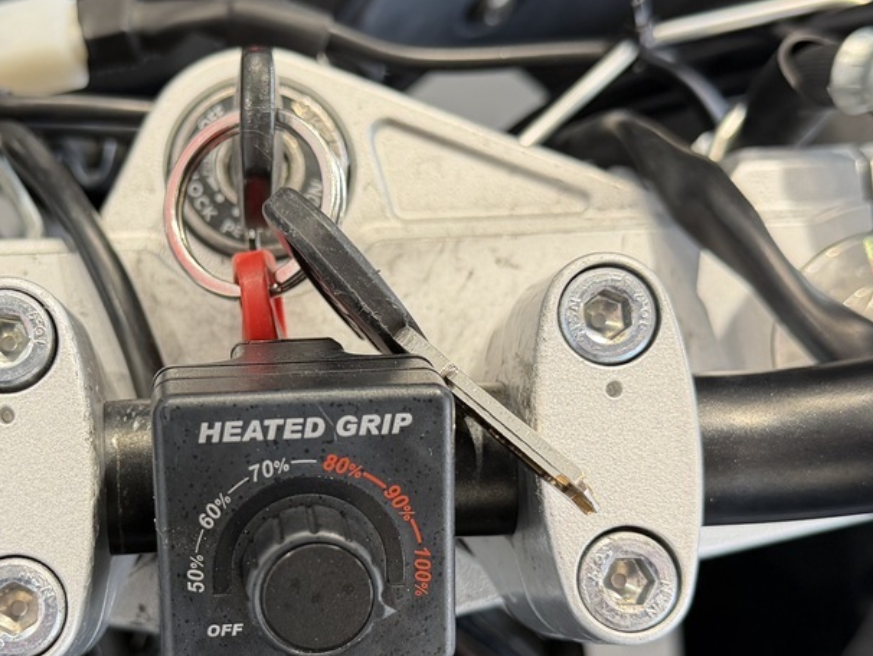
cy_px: 392
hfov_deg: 33.5
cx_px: 288
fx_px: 1438
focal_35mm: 57
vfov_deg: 25.6
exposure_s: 1/121
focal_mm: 6.76
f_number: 1.78
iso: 125
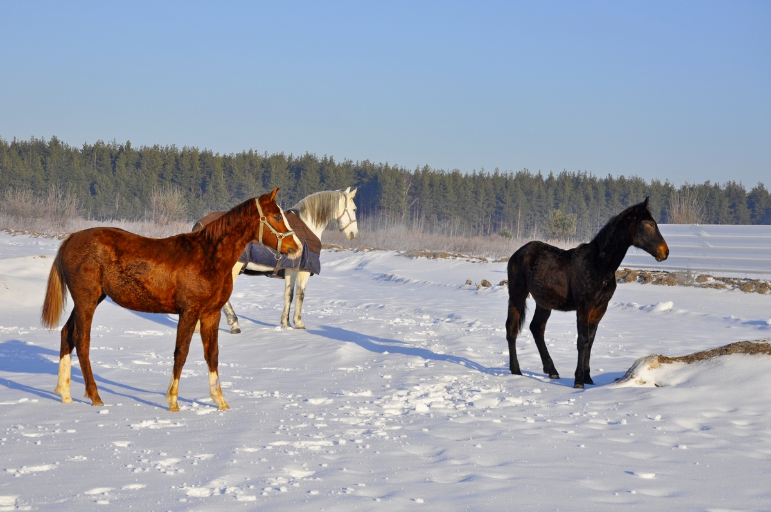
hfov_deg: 26.0
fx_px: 1668
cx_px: 386
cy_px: 256
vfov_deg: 17.4
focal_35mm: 78
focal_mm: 52
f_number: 9.5
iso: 200
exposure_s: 1/350
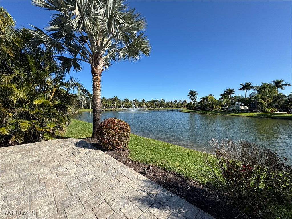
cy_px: 110
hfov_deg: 102.1
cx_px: 146
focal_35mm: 14
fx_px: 118
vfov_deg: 85.7
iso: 50
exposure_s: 1/1976
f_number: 2.2
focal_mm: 2.22
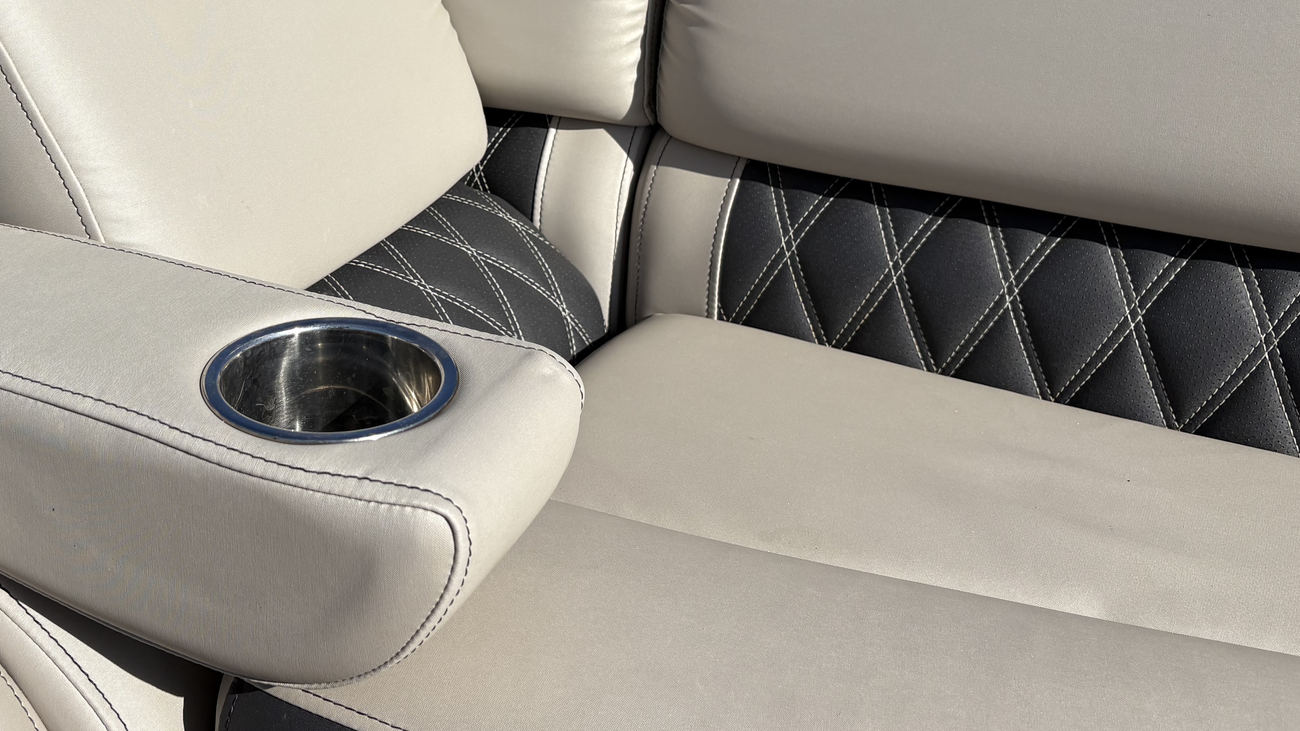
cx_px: 423
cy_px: 136
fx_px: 1413
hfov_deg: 48.5
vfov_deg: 28.3
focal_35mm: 41
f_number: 1.6
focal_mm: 5.96
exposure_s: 1/6993
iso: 50
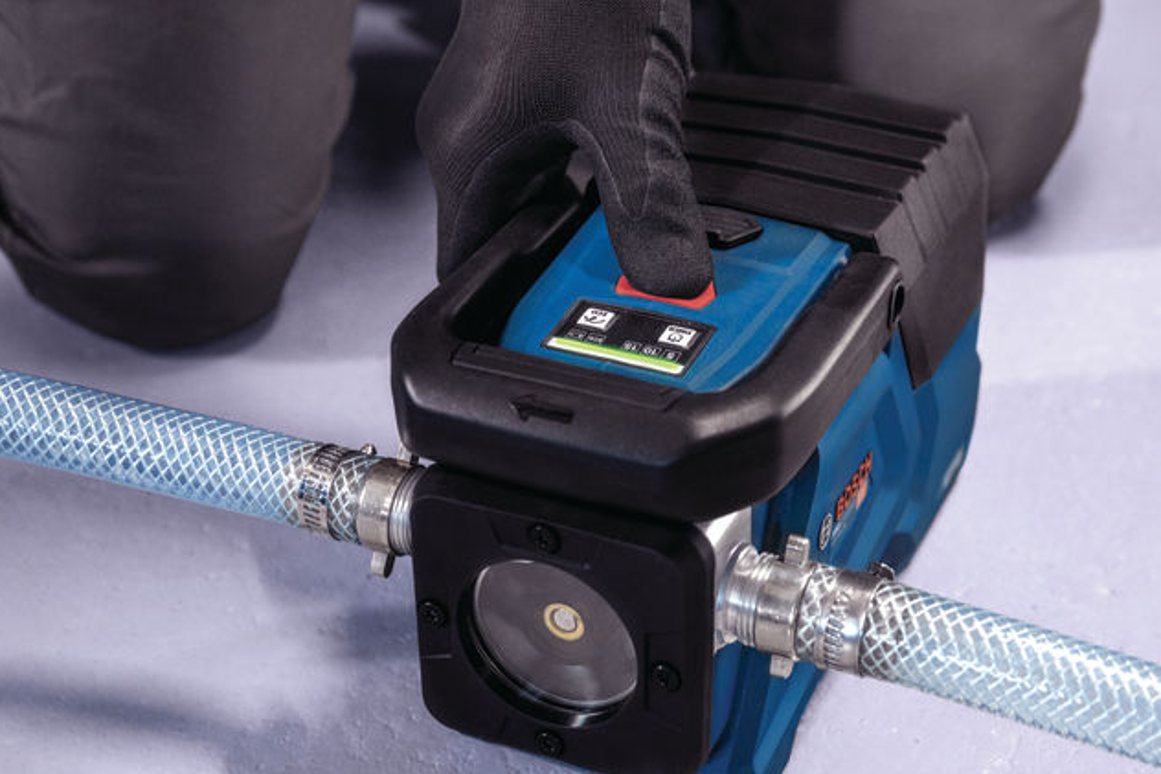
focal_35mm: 62
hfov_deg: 32.4
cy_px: 488
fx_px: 1999
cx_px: 623
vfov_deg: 21.8
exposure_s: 1/60
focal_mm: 49
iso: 1250
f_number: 5.6
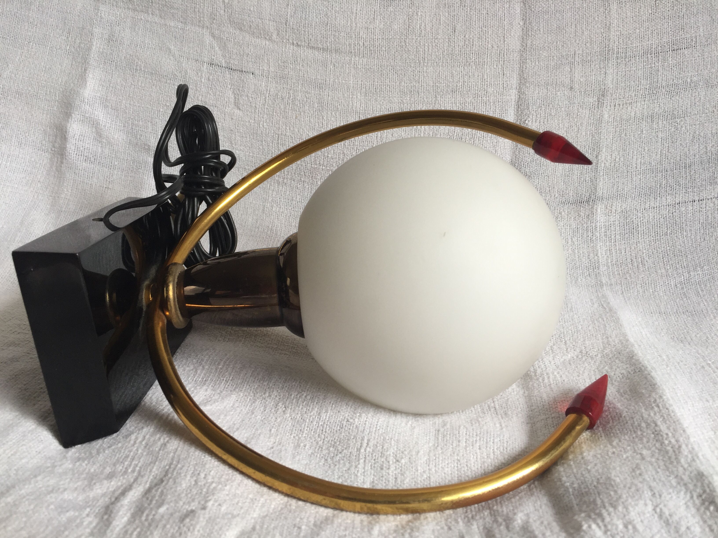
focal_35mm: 29
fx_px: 602
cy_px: 269
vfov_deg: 48.2
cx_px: 359
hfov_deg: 61.7
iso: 40
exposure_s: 1/50
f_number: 2.2
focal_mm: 4.15
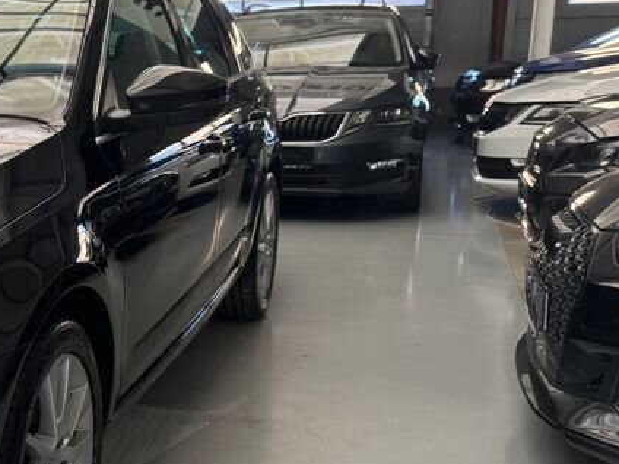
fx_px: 1037
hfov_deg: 29.0
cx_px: -114
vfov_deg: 25.2
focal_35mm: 58
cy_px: 264
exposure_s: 1/121
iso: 160
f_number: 1.78
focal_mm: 6.76
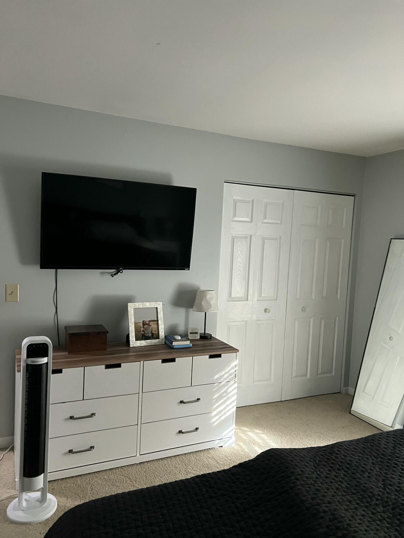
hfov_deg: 53.1
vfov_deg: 67.3
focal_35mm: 26
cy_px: 269
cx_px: 202
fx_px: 405
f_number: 1.5
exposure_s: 1/40
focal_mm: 5.7
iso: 400
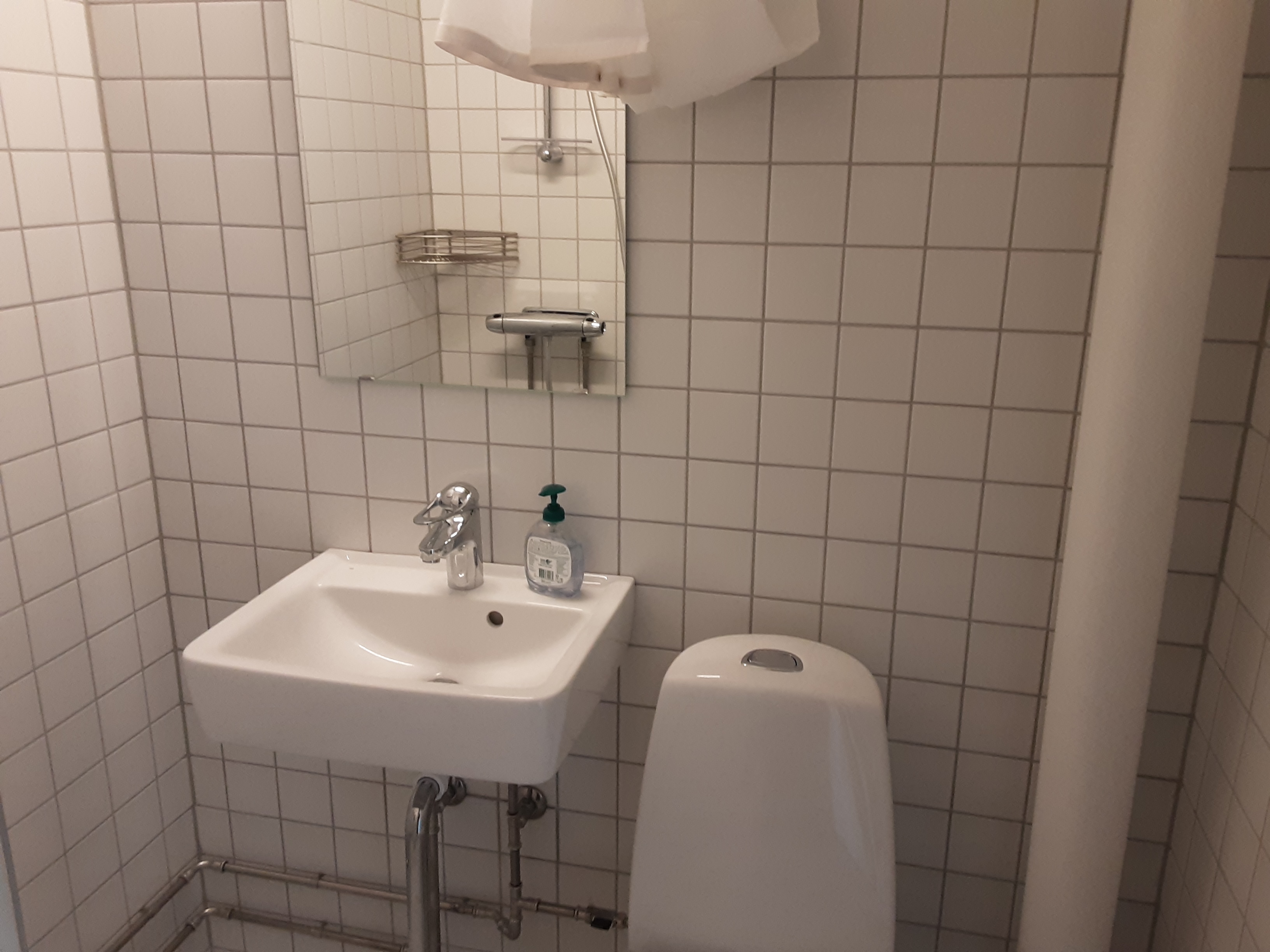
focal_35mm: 28
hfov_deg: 63.4
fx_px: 1027
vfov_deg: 49.7
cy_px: 476
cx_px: 635
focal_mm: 2.9
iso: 125
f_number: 1.9
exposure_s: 1/50
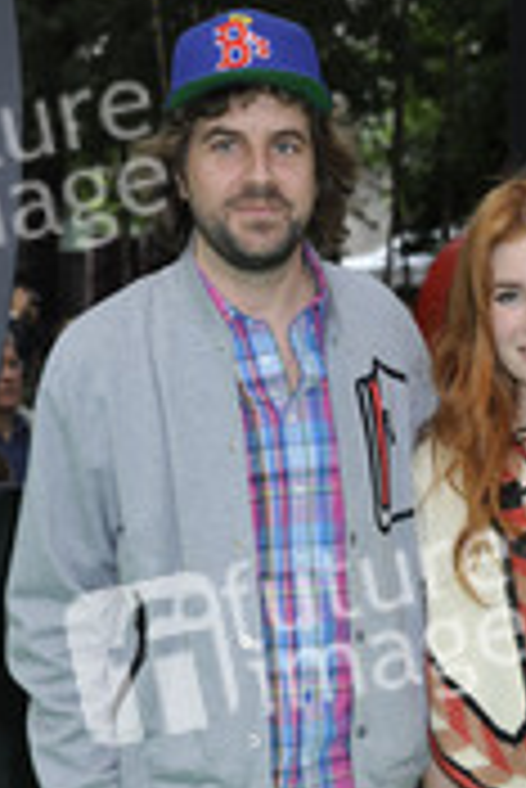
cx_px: 427
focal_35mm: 155
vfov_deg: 13.0
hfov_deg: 8.9
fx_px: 3390
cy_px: 865
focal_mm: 68
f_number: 6.3
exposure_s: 1/160
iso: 640
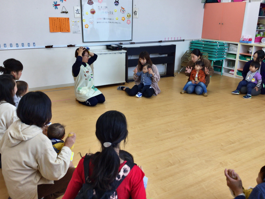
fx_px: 245
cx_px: 129
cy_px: 97
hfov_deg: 56.8
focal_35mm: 32
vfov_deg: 44.2
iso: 25
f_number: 2.4
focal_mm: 3.3
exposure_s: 1/42
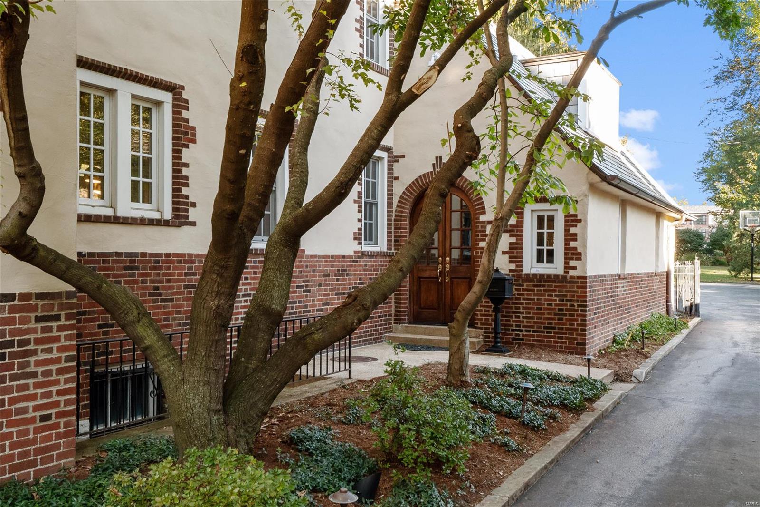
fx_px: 760
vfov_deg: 36.9
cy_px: 254
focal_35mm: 36
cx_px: 380
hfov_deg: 53.1
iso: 400
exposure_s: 1/20
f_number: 10
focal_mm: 18
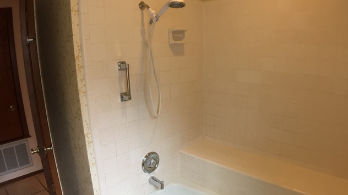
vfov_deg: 36.4
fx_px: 295
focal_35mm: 32
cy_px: 123
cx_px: 176
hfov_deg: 61.0
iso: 80
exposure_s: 1/30
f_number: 2.2
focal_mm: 4.15
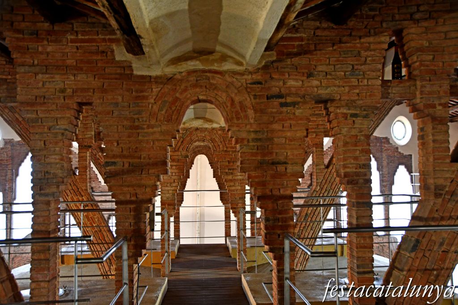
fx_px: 458
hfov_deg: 53.1
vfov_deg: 36.8
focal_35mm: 36
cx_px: 229
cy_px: 152
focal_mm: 24
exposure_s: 1/60
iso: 1250
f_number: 4
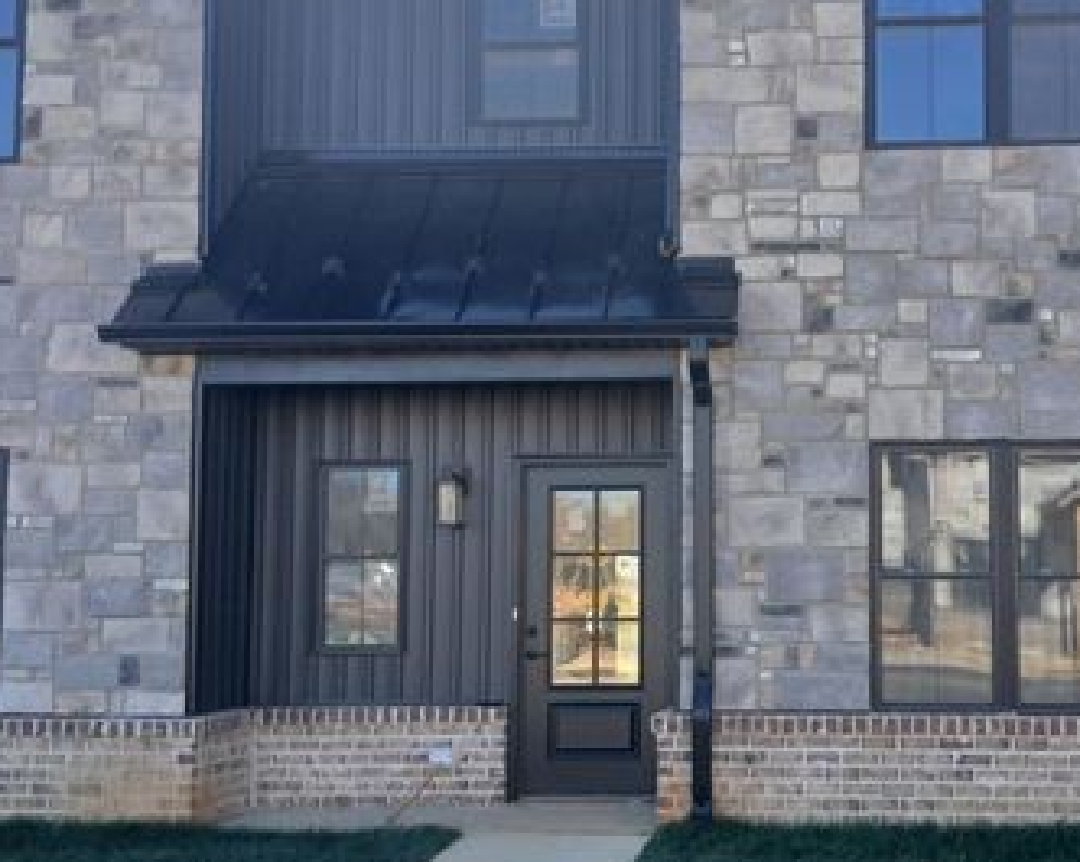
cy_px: 434
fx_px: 1629
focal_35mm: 51
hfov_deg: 36.2
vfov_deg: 29.6
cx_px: 745
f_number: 1.8
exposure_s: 1/161
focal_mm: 3.98
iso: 20
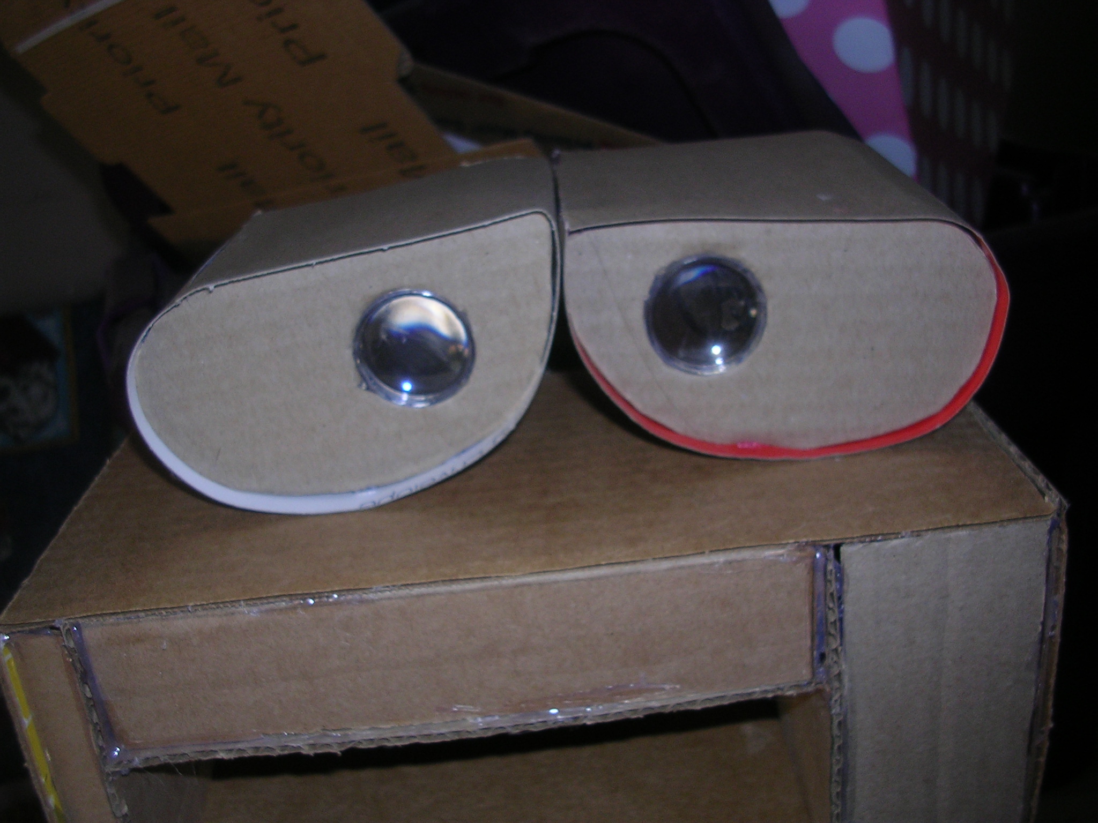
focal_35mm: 38
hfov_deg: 49.0
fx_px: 1205
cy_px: 412
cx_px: 549
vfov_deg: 37.7
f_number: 2.8
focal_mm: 5.8
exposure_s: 1/60.1
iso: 50
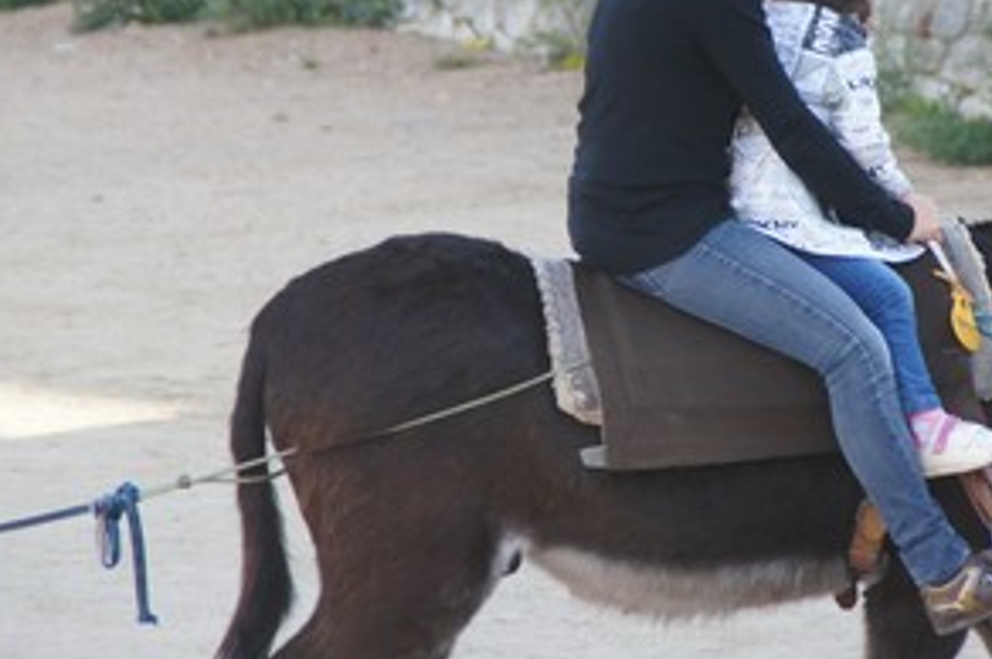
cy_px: 209
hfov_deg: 4.4
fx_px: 12992
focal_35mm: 472
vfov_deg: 2.9
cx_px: 690
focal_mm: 200
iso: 500
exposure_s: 1/320
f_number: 6.3
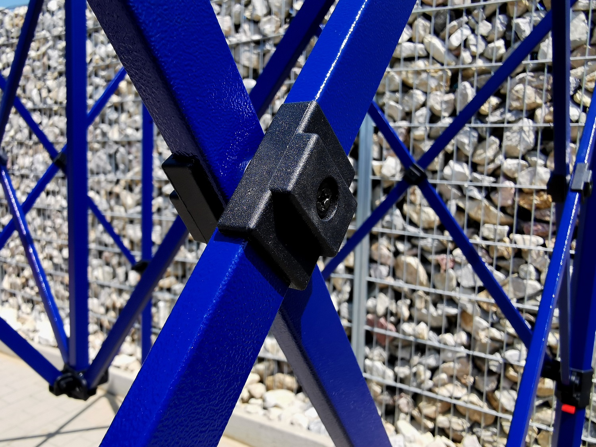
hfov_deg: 67.3
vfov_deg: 53.1
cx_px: 298
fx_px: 448
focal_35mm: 26
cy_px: 224
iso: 50
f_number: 2.2
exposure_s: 1/805
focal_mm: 2.35
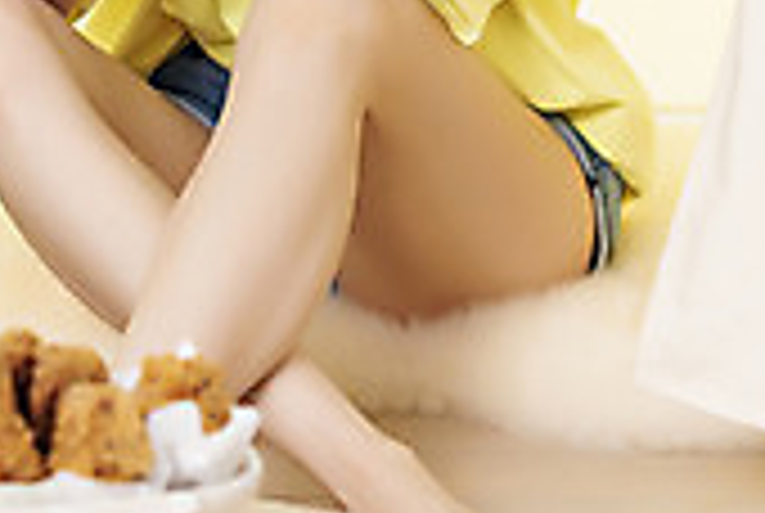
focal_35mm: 176
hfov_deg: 11.4
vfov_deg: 7.6
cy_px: -378
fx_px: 3746
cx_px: -214
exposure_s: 1/160
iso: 250
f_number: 2.8
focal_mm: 50
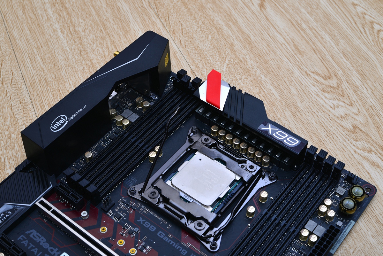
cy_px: 128
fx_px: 532
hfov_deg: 39.6
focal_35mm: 50
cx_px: 192
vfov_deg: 27.0
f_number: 16
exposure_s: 1/100
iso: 200
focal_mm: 50
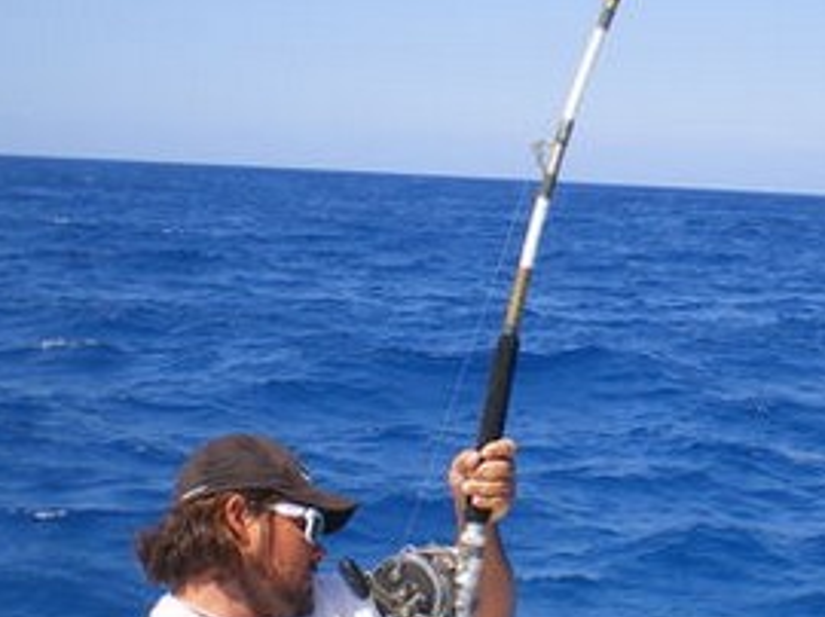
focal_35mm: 84
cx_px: 632
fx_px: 2000
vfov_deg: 17.5
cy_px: 226
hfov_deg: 23.0
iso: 50
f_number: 4.6
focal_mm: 6.3
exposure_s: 1/400
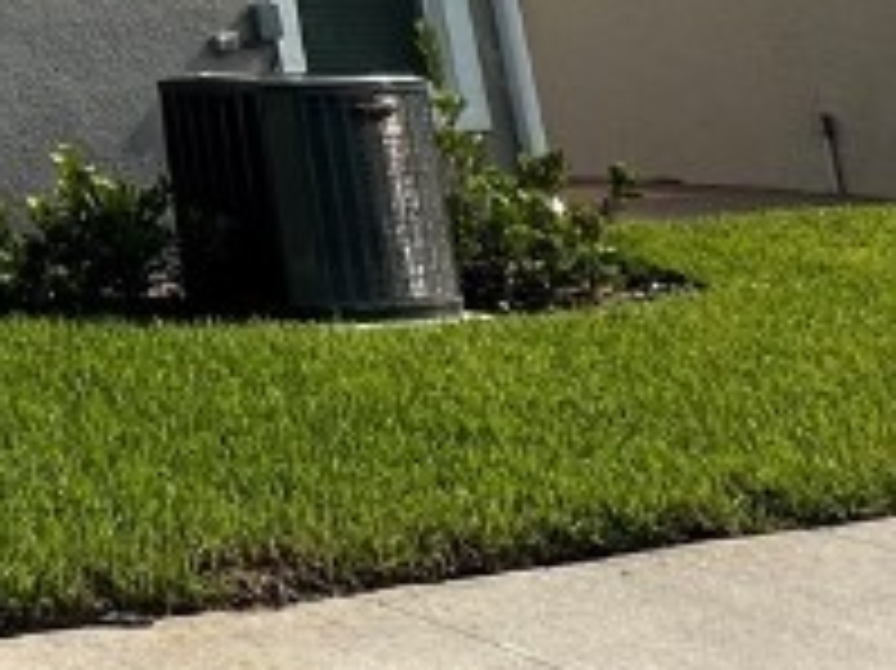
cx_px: -689
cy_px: -490
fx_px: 1863
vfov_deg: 17.2
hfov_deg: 20.1
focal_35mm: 72
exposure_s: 1/2132
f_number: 2.2
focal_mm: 2.22
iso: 50
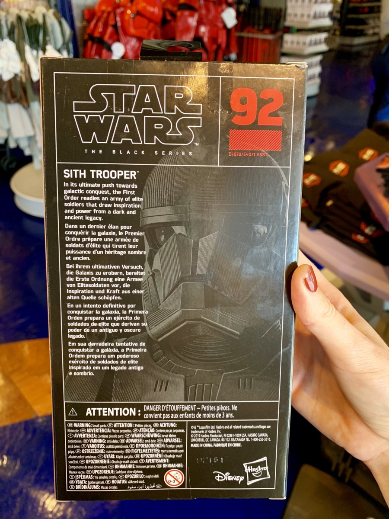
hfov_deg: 53.1
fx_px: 390
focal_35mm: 26
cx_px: 194
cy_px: 260
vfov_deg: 67.3
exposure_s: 1/60
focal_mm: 4.25
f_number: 1.8
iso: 125
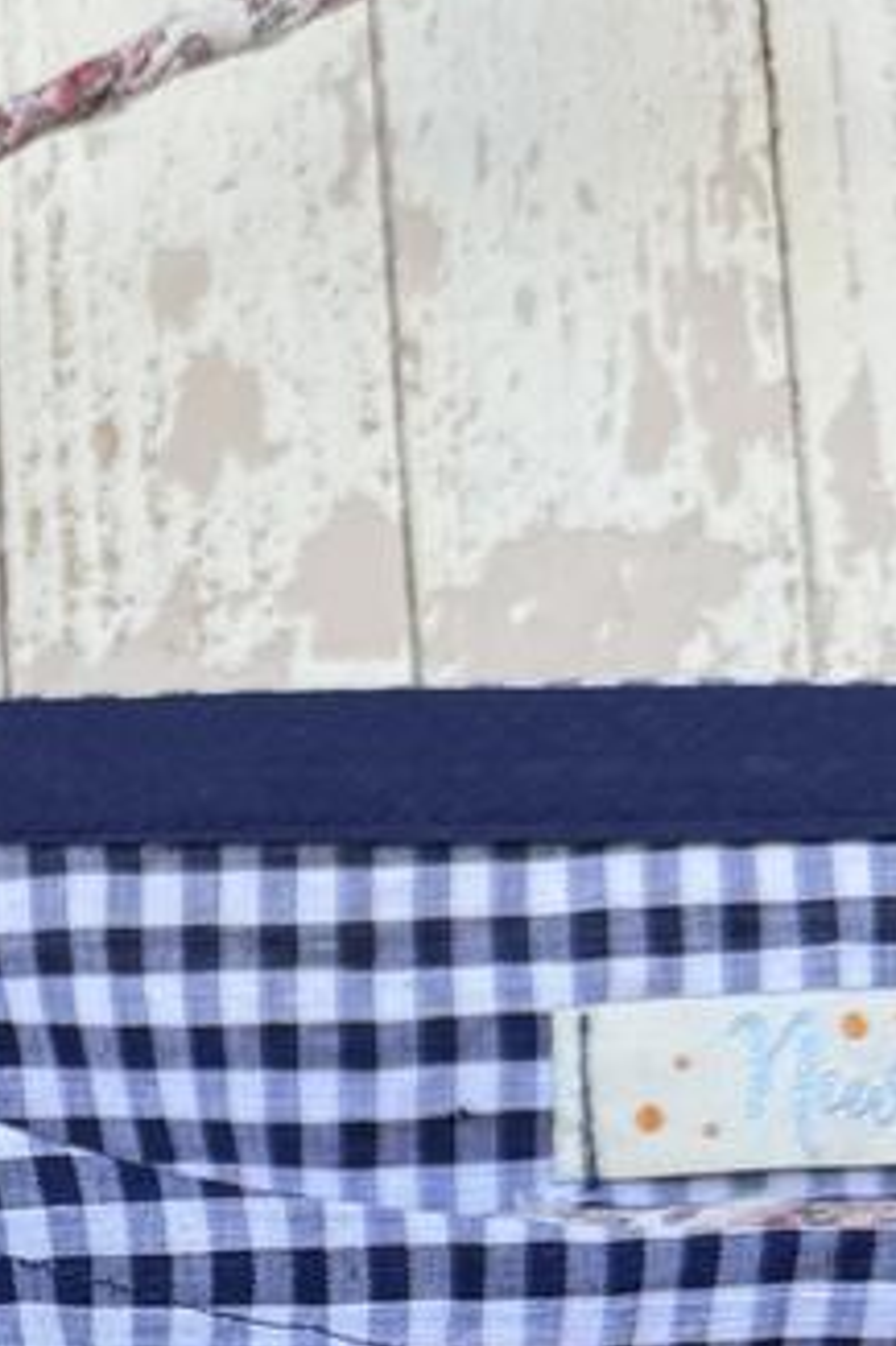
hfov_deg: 13.4
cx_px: -710
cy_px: 1647
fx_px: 3438
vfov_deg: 20.6
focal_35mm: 92
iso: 80
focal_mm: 6.76
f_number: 1.78
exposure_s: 1/250
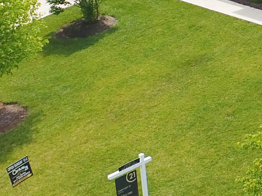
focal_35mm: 109
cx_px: 505
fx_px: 825
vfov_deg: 13.3
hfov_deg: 15.1
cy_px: -32
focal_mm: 3.61
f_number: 2.8
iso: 100
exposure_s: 1/612
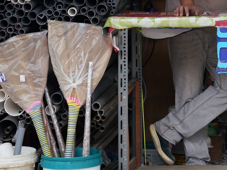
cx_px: 311
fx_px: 1233
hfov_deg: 10.3
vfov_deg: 7.9
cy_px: -14
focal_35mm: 188
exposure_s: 1/15
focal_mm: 55
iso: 640
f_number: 5.6
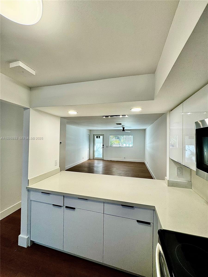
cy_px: 138
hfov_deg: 85.7
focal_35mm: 14
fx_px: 112
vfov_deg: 102.1
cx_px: 104
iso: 125
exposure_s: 1/120
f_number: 2.2
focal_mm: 2.22
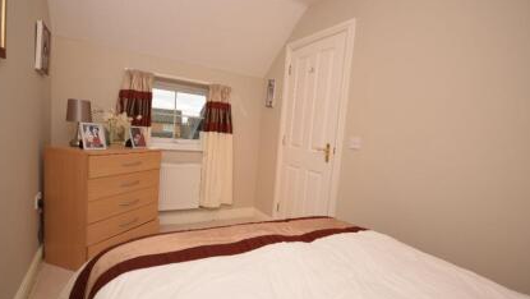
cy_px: 158
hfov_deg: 92.6
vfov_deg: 61.1
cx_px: 269
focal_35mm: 18
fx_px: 253
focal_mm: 10
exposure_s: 1/60
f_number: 4
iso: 100
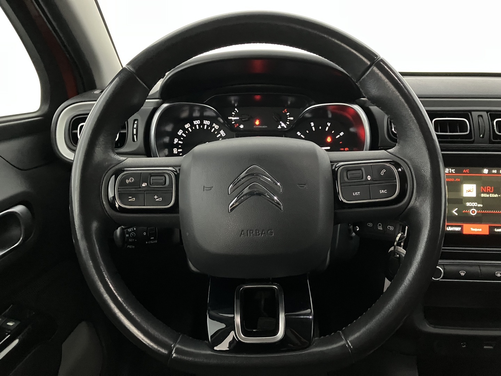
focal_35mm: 28
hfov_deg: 63.4
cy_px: 188
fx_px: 405
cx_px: 250
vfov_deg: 49.7
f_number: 1.8
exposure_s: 1/21
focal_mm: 3.99
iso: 640
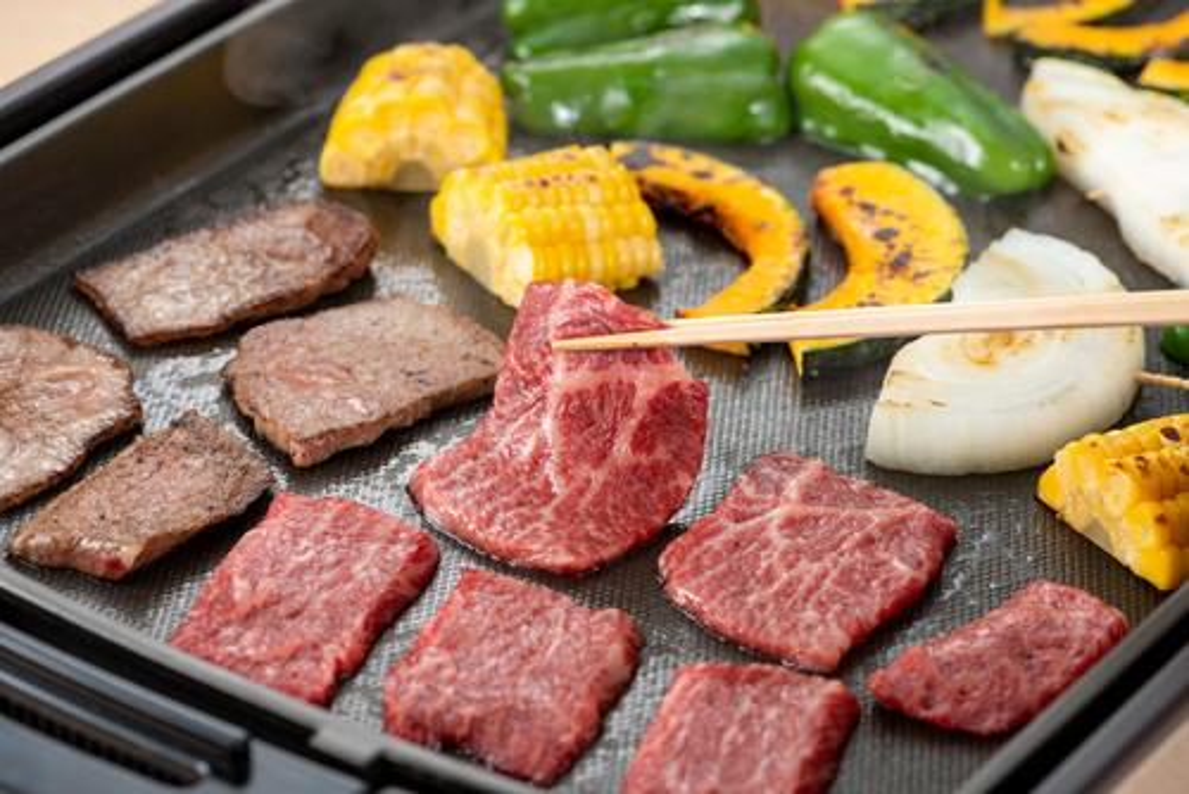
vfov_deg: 13.1
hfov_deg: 19.4
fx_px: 3470
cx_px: 594
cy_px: 397
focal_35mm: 105
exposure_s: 1/250
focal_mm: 105
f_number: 8
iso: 50
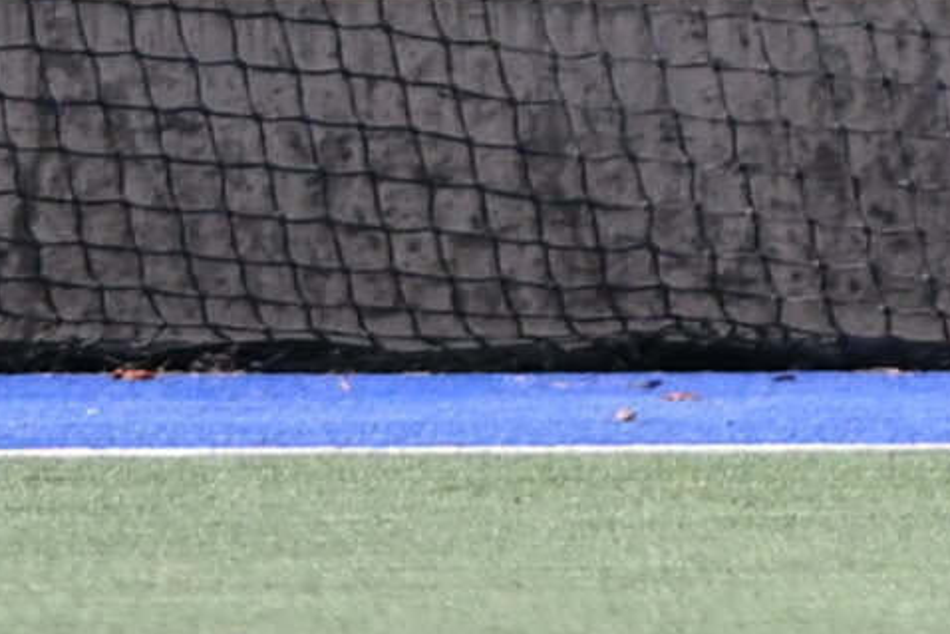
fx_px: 63613
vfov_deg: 0.6
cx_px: 2297
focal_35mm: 2410
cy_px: -796
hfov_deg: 0.9
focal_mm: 300
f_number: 4
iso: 500
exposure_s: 1/5000
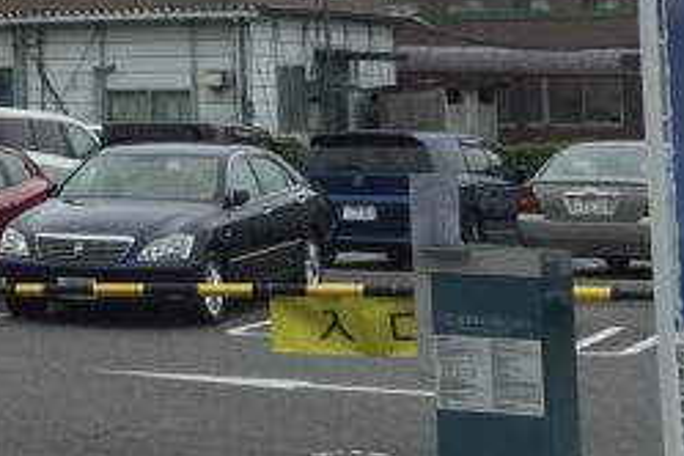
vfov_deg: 10.9
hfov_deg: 14.5
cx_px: -549
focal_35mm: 124
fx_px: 2356
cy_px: -63
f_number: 2.2
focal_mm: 4.15
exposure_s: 1/628
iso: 32
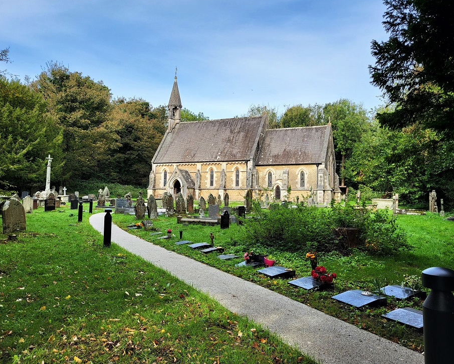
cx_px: 231
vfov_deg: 51.5
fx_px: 376
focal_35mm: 28
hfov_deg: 62.2
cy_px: 181
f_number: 1.8
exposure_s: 1/924
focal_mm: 5.4
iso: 40
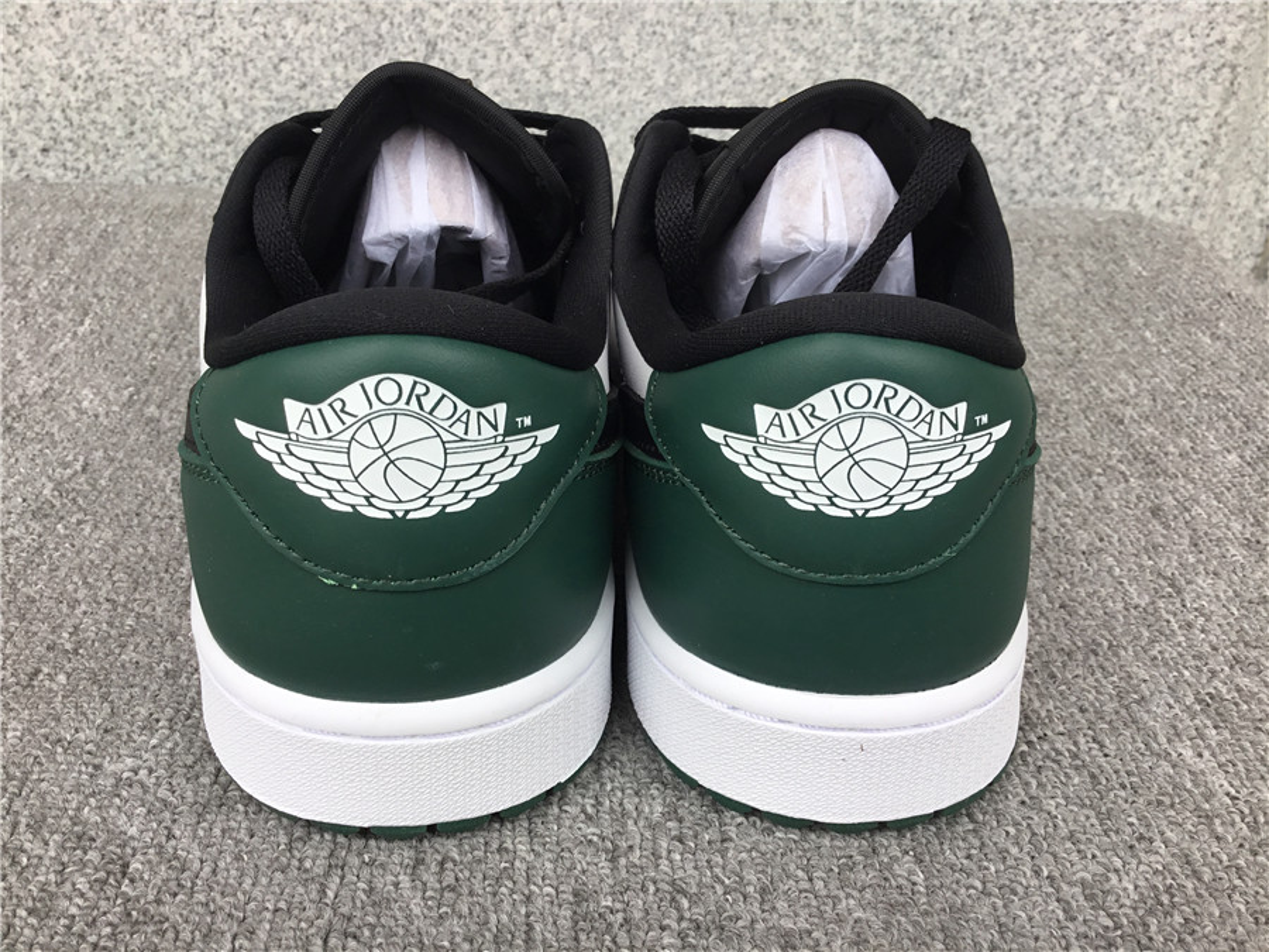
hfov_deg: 58.4
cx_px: 634
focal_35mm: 31
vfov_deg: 45.4
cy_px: 476
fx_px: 1136
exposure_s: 1/114
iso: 25
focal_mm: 3.3
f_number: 2.4
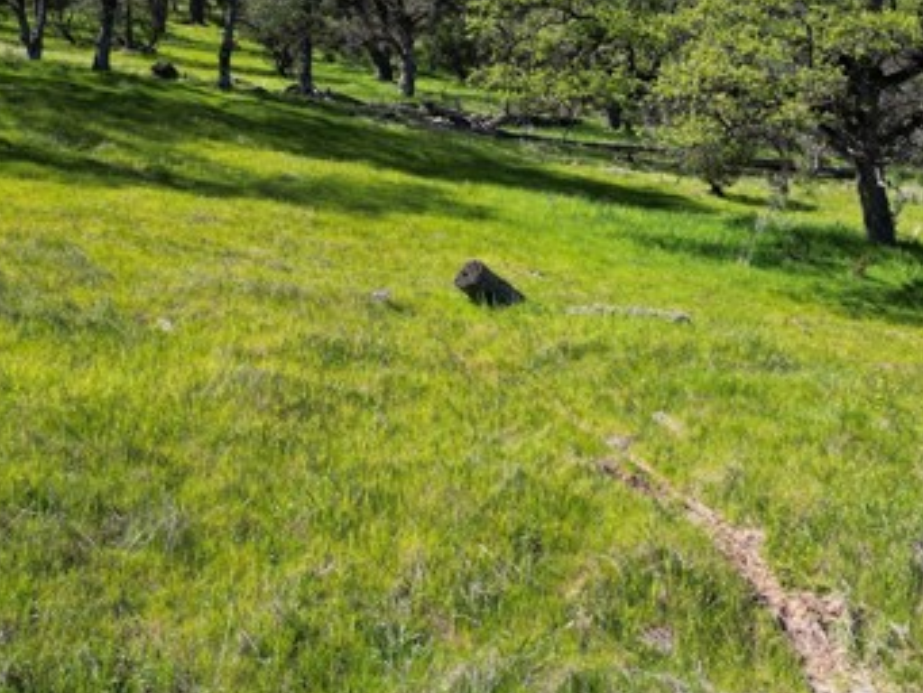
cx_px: 671
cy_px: 108
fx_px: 1200
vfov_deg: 31.1
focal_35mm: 45
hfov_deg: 41.1
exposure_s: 1/1600
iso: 110
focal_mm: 6.72
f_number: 1.7
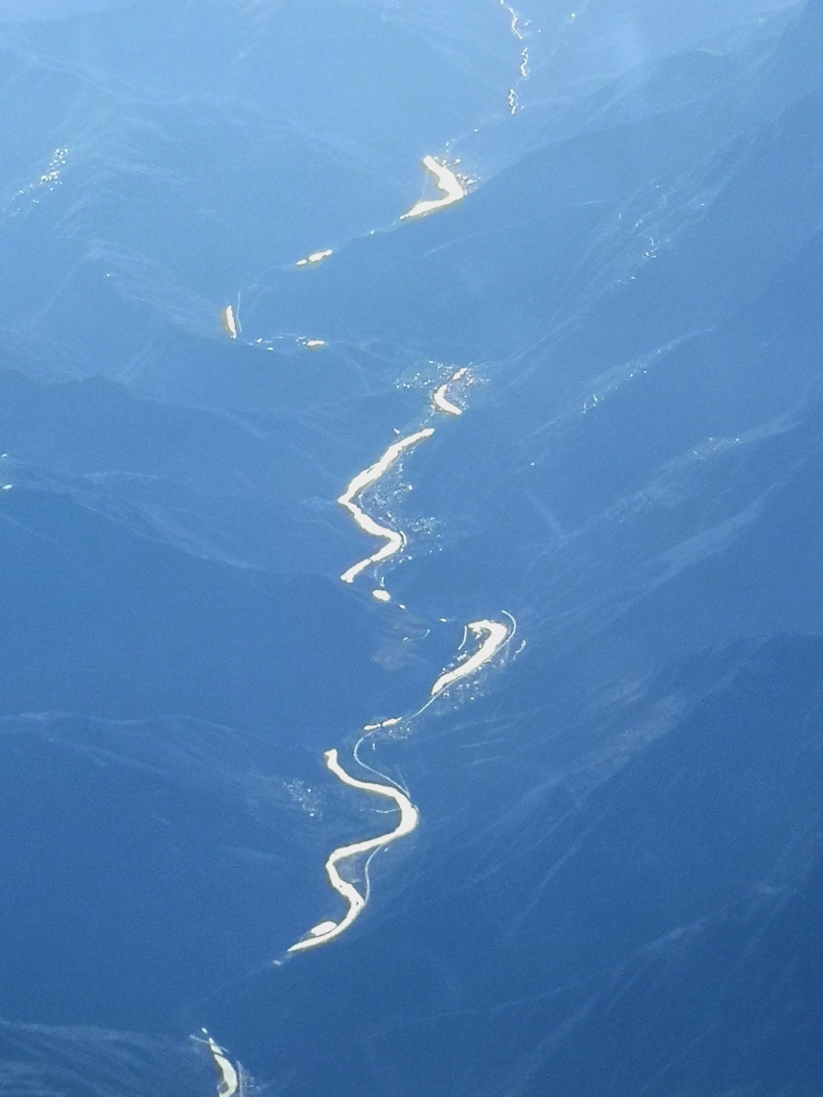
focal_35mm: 110
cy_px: 548
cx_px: 412
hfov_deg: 13.5
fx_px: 3487
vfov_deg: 17.9
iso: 50
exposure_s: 1/2183
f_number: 1.8
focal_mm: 3.95
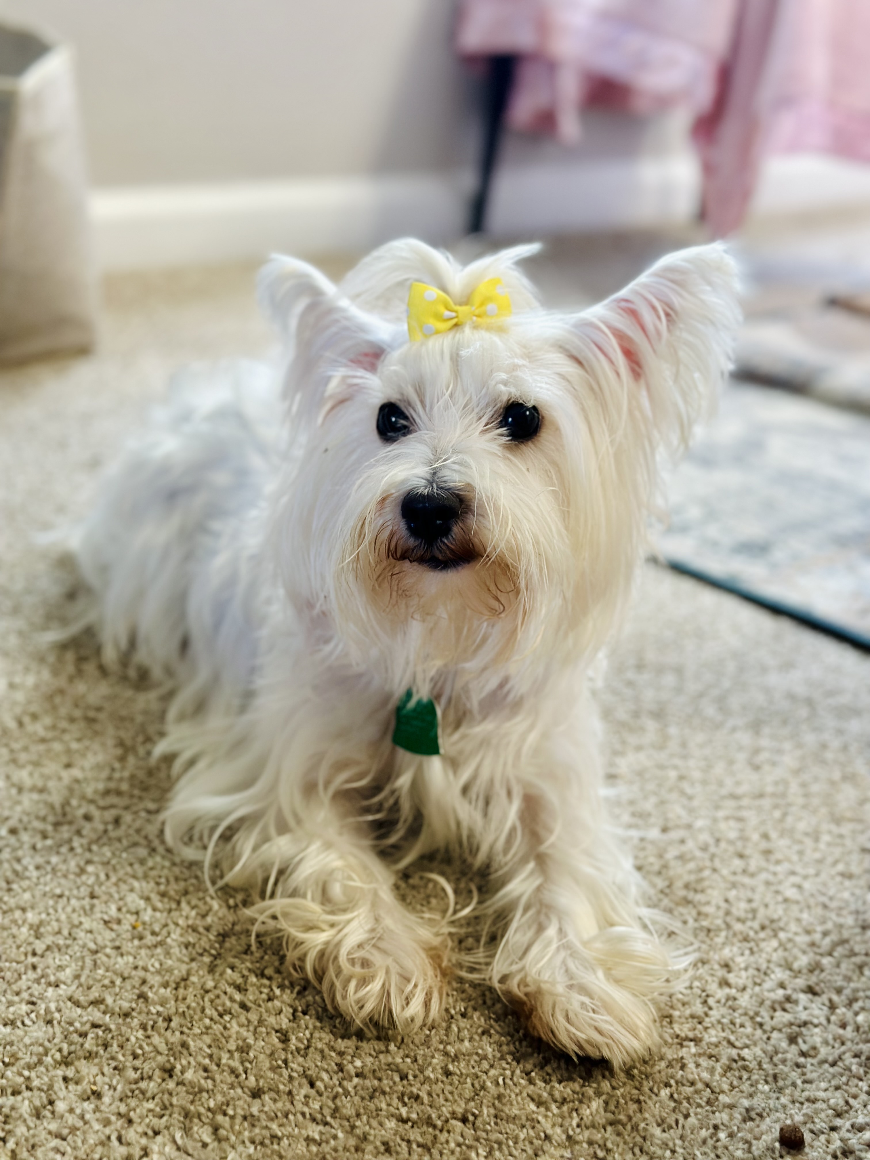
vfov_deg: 39.7
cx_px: 435
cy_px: 580
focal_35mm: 48
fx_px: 1609
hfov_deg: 30.3
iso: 250
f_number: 1.78
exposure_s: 1/60
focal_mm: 6.86
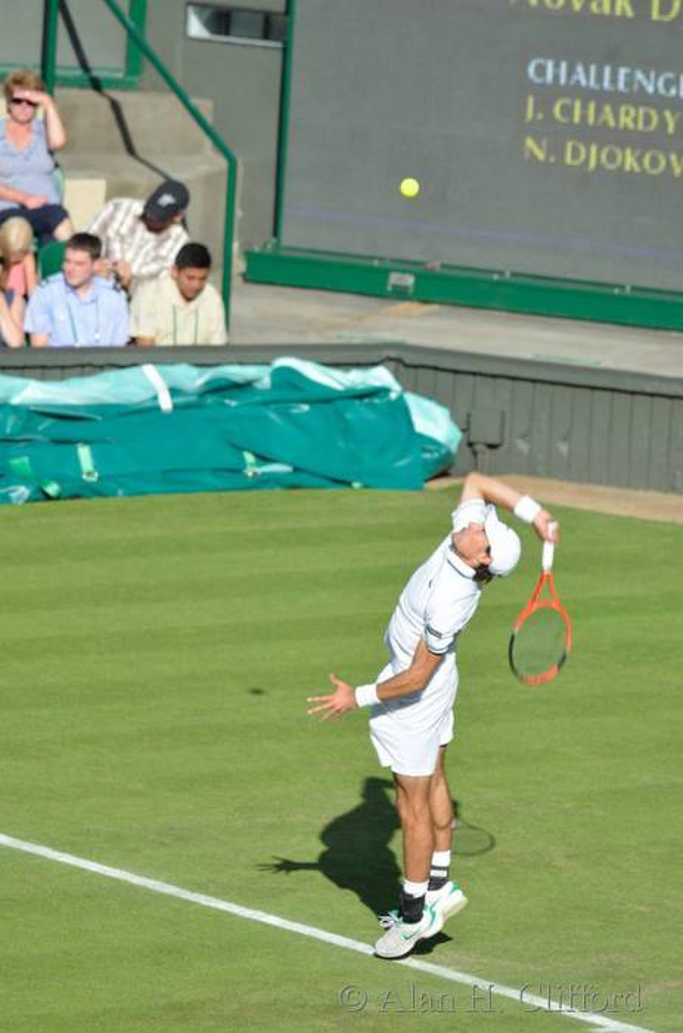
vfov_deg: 4.6
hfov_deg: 3.0
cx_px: 342
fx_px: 12876
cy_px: 516
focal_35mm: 450
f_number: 5.3
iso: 125
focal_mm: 300
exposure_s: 1/500
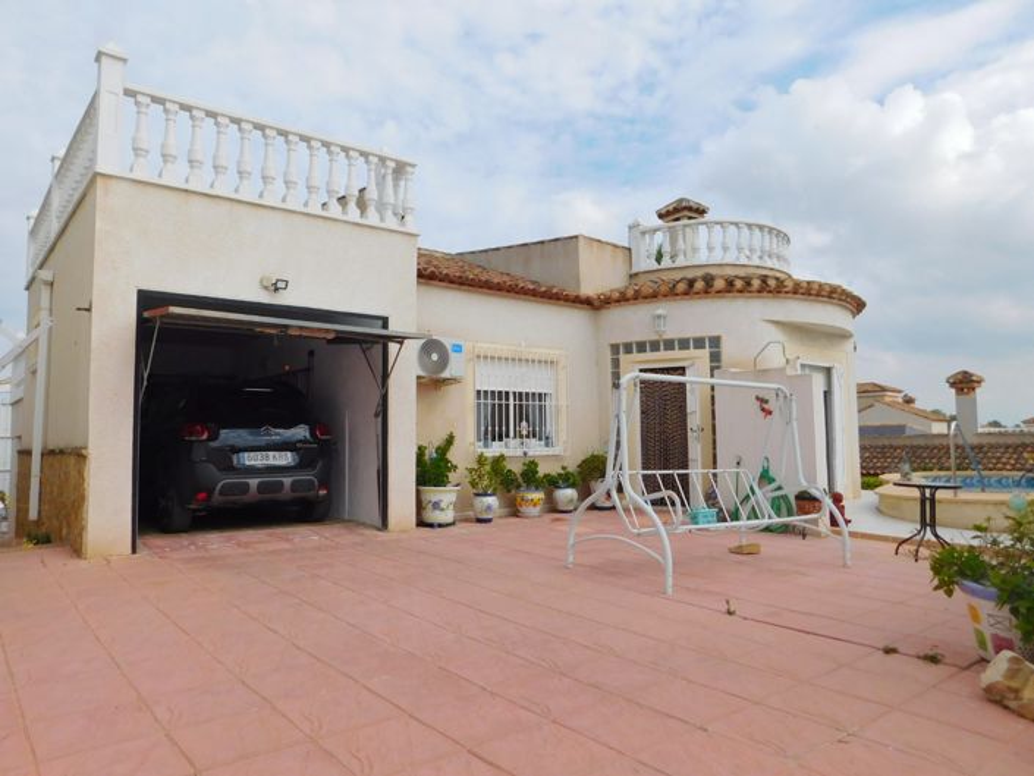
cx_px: 517
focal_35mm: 23
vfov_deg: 58.9
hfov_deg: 73.9
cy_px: 388
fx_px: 687
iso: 125
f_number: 6
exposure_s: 1/640
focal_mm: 4
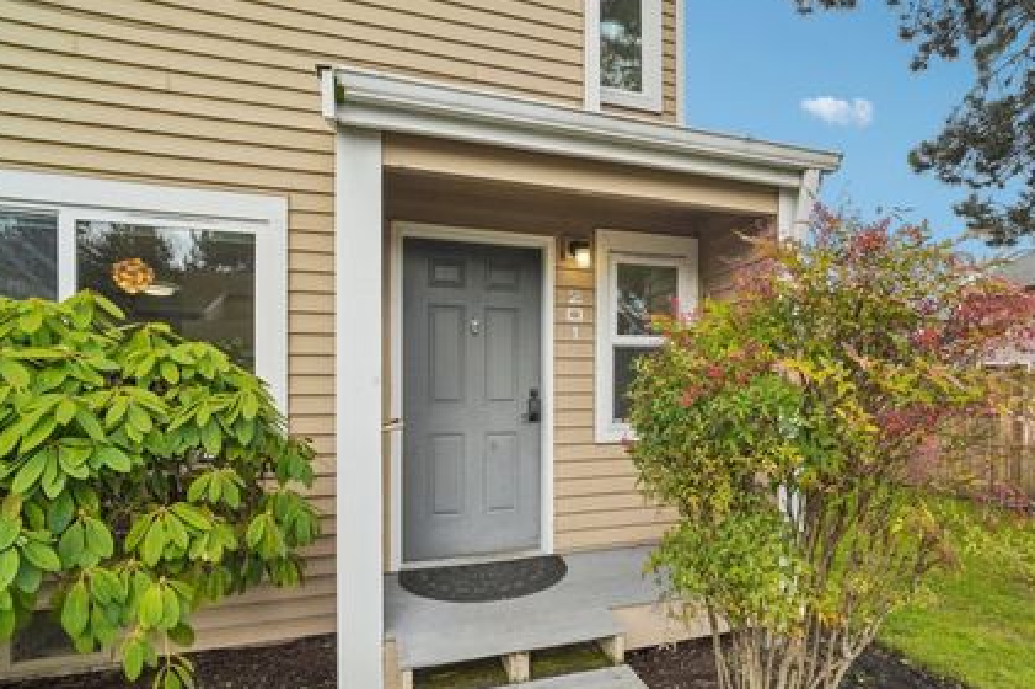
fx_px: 546
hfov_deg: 86.3
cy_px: 392
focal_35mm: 19
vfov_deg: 64.2
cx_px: 597
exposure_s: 1/100
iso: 1600
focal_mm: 16
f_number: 16
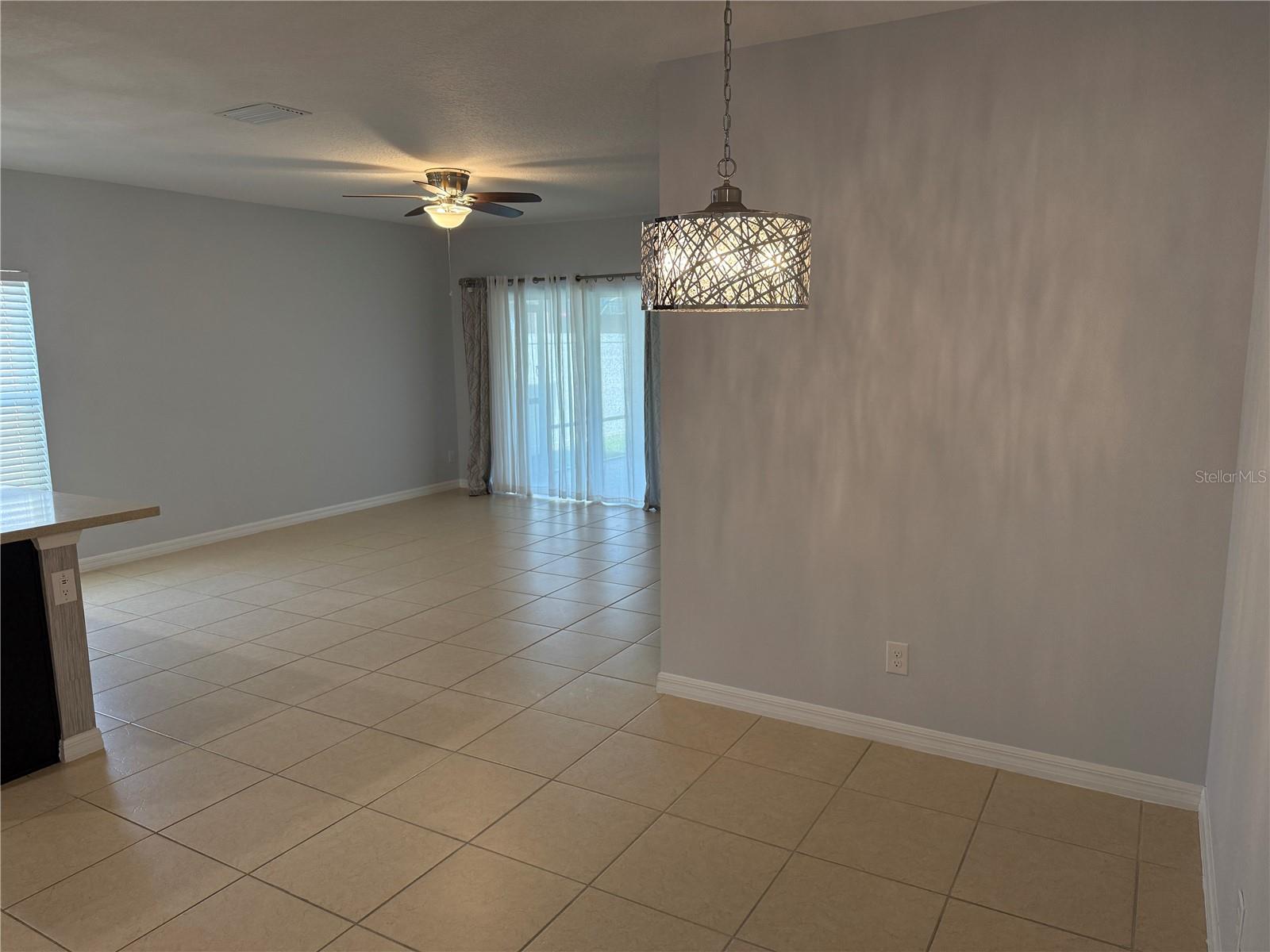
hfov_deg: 71.6
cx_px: 635
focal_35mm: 24
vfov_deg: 56.8
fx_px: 881
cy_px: 476
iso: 200
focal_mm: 6.76
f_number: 1.78
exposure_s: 1/156
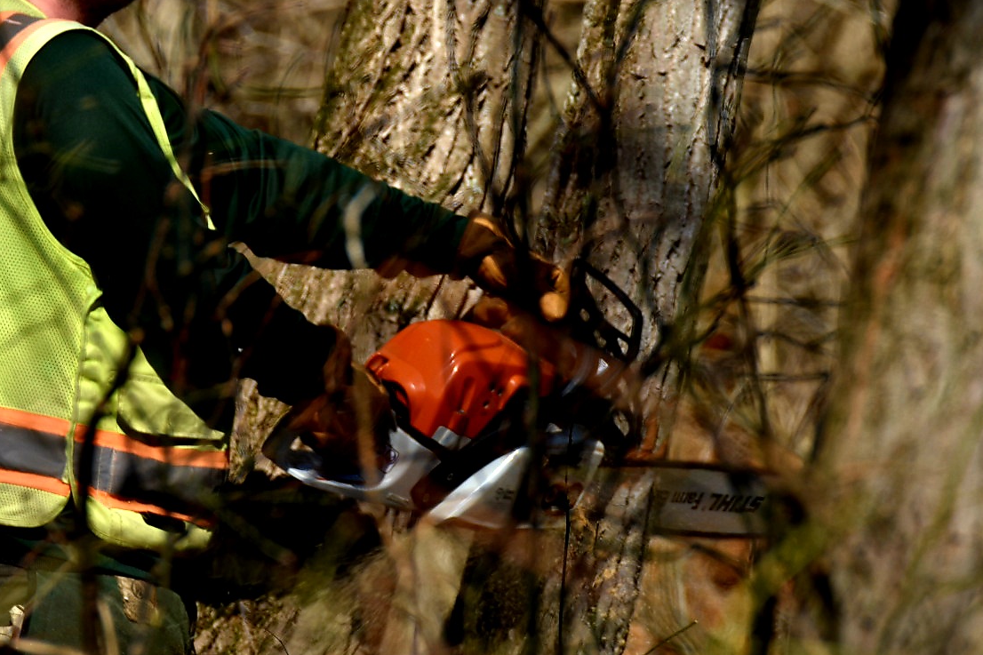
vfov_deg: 1.0
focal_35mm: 1318
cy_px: 215
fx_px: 35981
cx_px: 359
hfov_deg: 1.6
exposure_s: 1/250
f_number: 8
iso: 100
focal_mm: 600
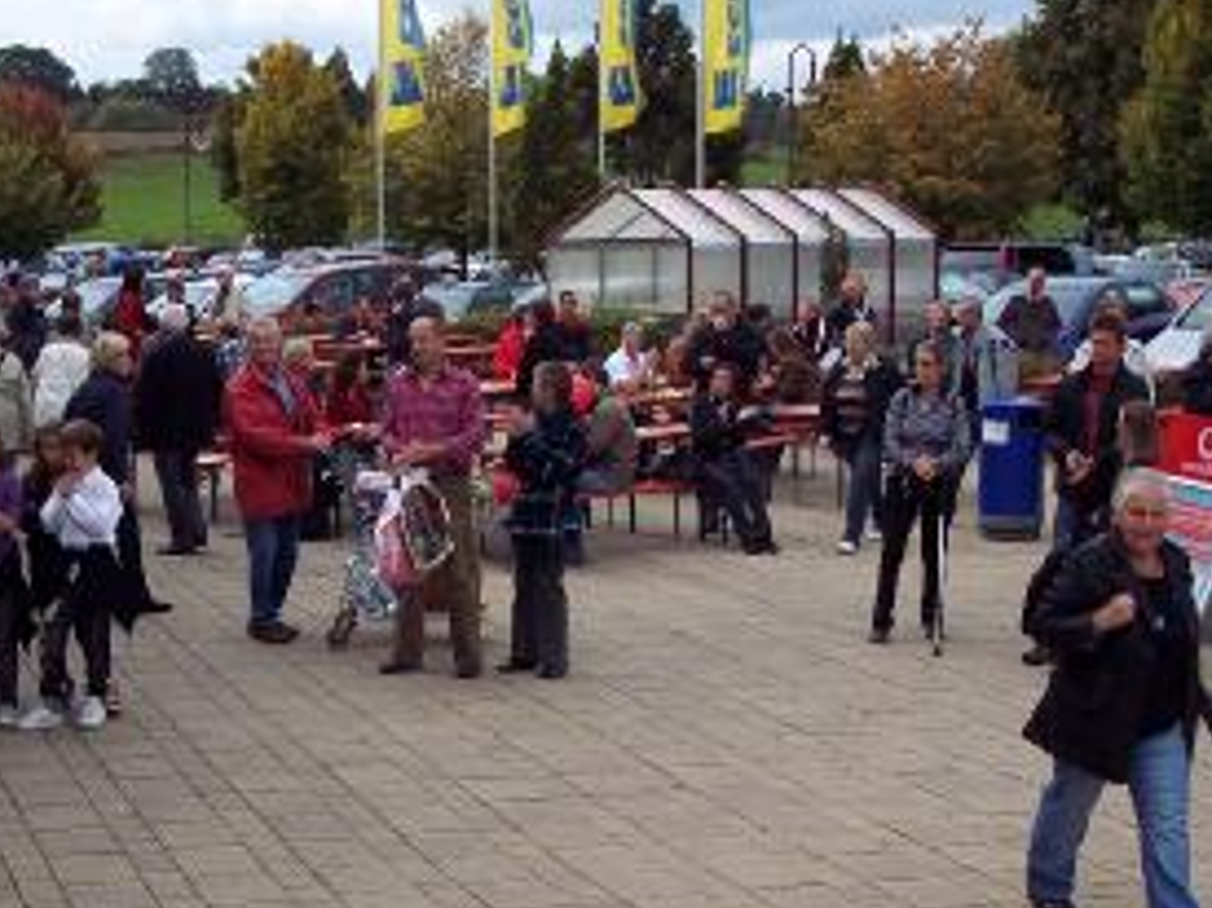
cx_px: 326
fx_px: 2485
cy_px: 584
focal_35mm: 71
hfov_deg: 27.1
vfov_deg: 20.7
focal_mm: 8
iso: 100
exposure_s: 1/500
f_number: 4
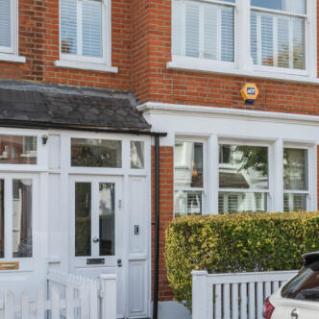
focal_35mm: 63
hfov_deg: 27.1
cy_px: 50
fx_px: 657
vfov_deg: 26.6
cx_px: 223
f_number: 11
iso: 400
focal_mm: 24
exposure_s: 1/500
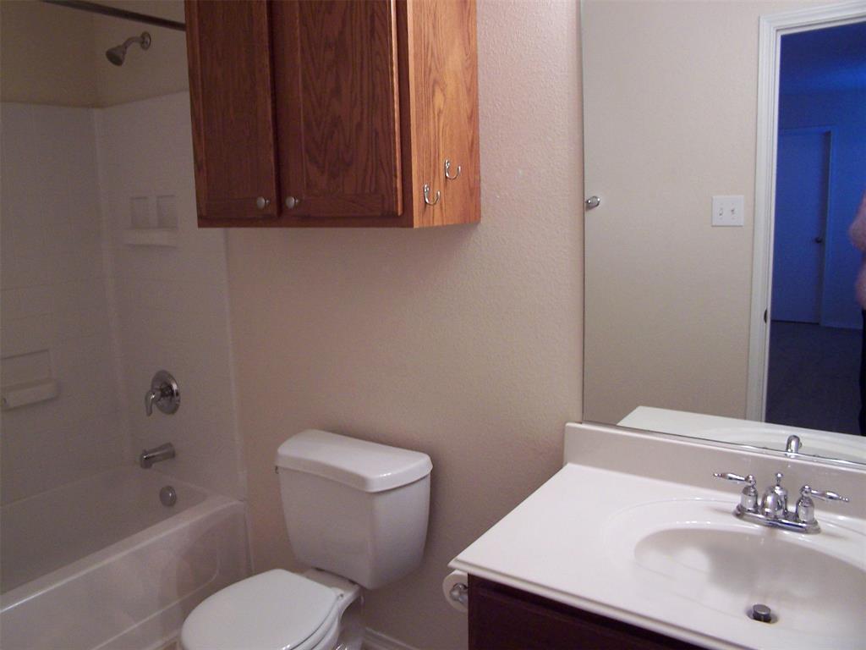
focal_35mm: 38
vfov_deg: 37.7
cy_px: 325
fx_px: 951
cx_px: 433
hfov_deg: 49.0
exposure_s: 1/15
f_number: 2.8
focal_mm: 6.3
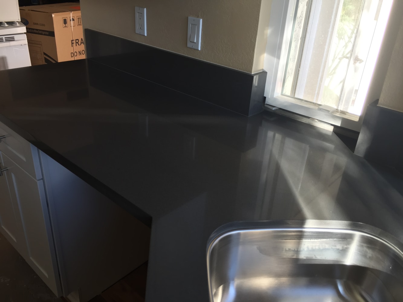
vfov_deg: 48.2
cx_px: 202
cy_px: 151
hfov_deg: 61.7
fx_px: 338
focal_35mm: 29
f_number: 2.2
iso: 32
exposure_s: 1/40
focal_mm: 4.15
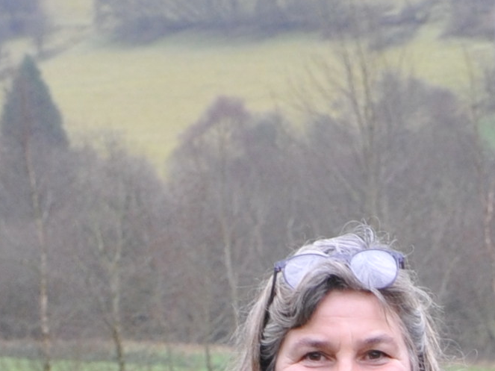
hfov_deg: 8.8
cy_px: 1007
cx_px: 635
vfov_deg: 6.3
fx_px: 3174
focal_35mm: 222
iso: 1000
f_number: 5.6
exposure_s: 1/100
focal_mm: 36
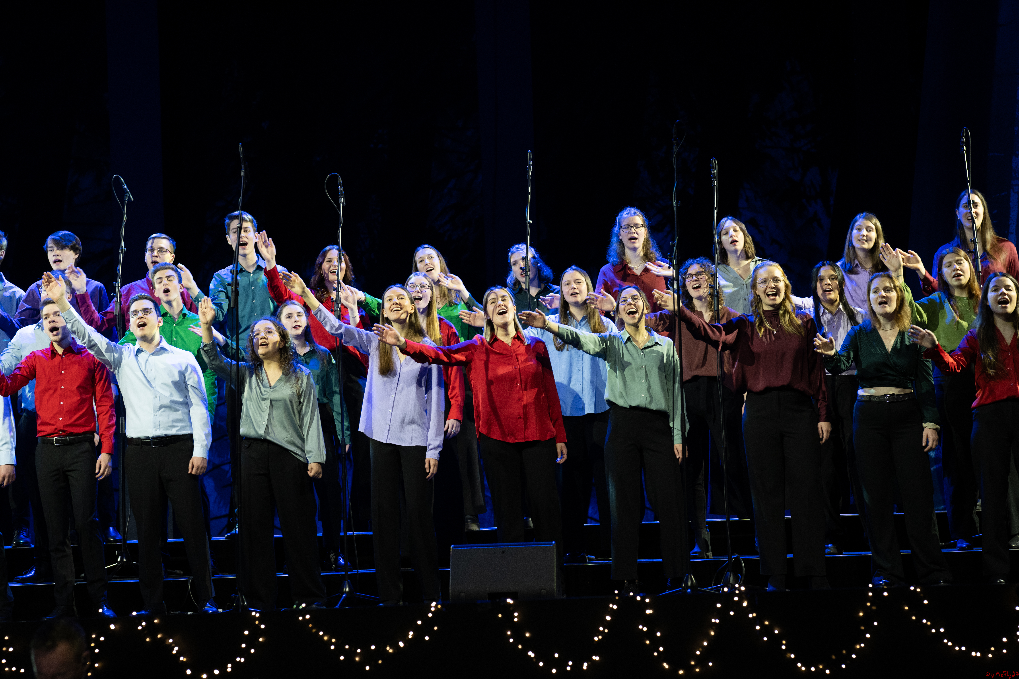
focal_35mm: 92
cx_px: 484
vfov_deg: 14.9
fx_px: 2604
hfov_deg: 22.1
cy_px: 323
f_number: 2.8
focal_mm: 85
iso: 1000
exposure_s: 1/160
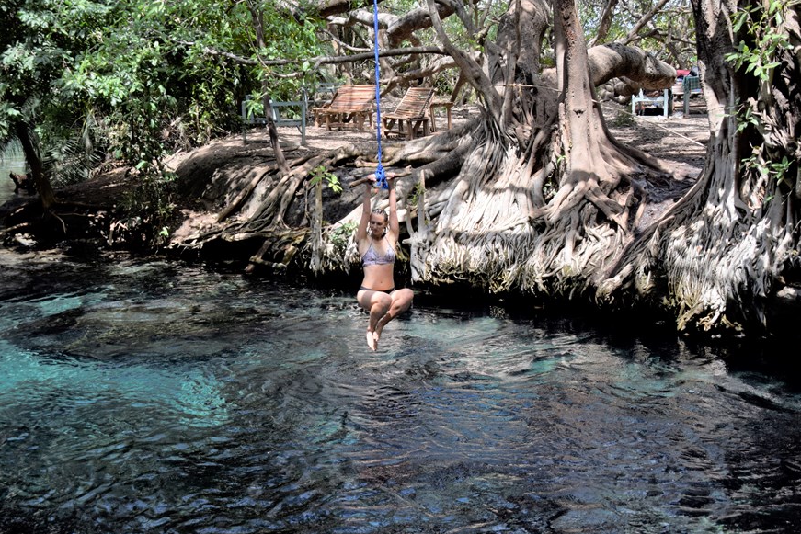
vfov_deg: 28.3
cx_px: 351
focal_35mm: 48
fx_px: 1059
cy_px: 222
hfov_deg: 41.4
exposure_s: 1/1250
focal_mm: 27
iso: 400
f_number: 4.5
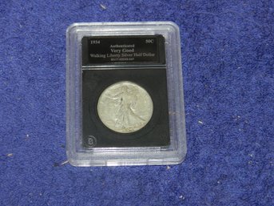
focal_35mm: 100
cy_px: 103
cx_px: 137
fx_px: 791
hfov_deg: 19.6
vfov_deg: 14.8
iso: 200
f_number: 4.6
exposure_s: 1/30
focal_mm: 17.7
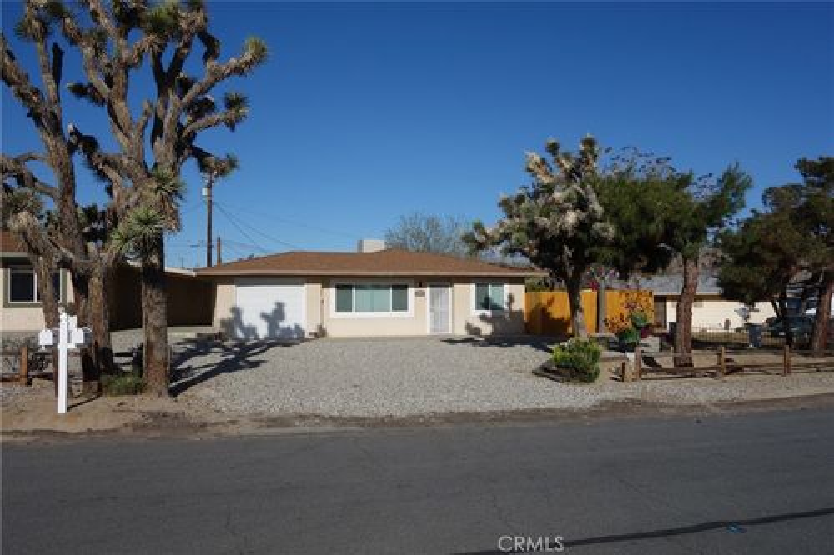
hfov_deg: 65.5
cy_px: 278
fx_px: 648
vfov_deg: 46.4
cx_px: 417
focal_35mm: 28
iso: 125
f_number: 6.3
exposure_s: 1/800
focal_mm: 10.4
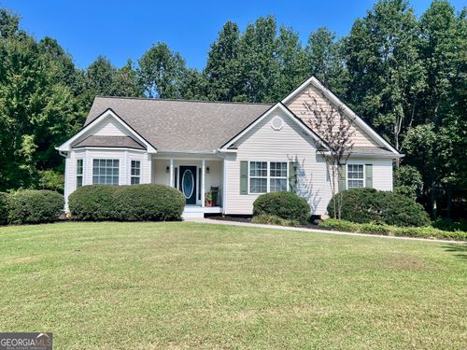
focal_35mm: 26
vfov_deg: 53.1
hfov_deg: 67.3
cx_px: 234
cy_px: 175
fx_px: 351
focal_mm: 5.7
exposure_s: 1/4831
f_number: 1.5
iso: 50
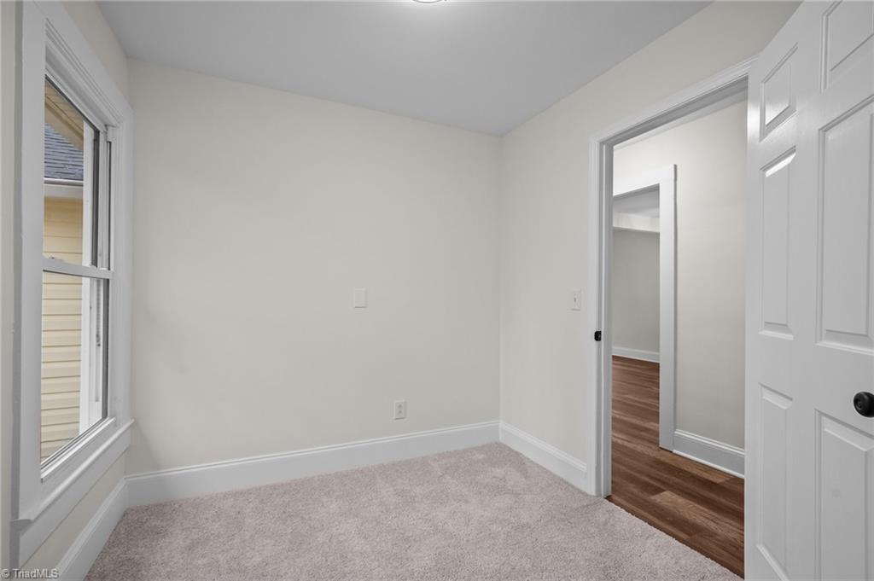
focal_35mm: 16
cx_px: 437
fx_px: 388
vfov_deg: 73.7
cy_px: 290
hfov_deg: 96.8
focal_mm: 16
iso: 400
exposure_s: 1/13
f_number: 7.1
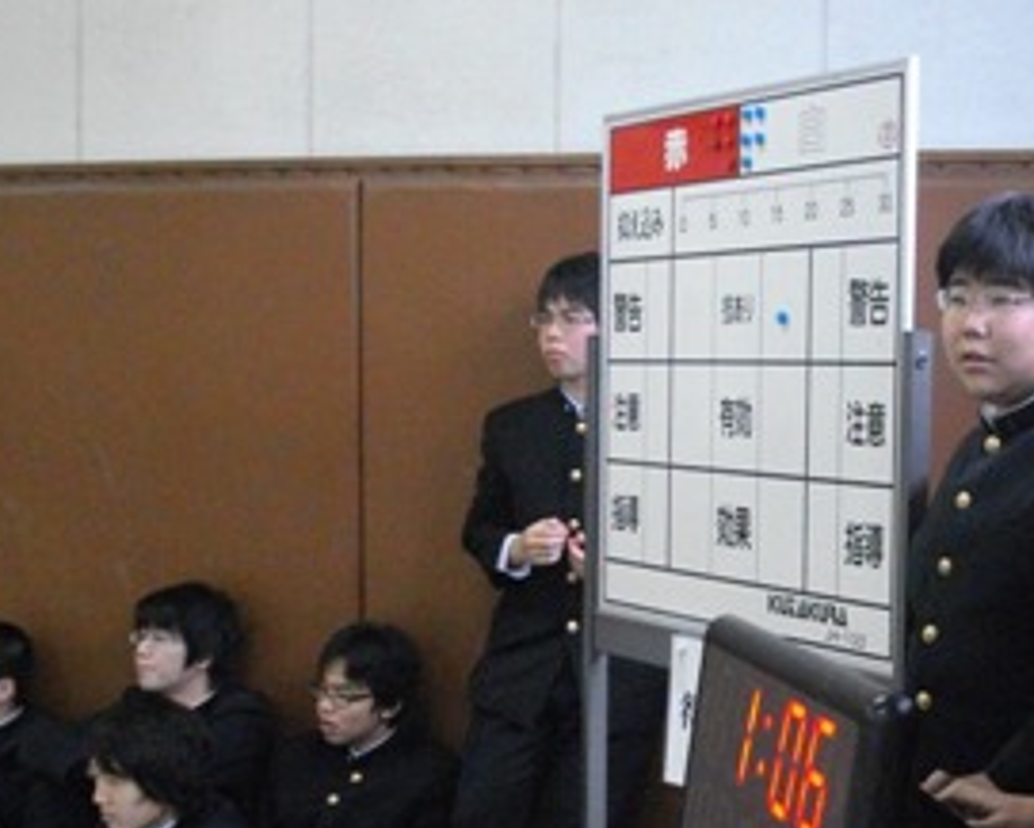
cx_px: 675
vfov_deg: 24.0
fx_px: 1929
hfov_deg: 29.8
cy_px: 599
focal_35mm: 63
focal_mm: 7.1
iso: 800
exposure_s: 1/30
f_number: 3.2
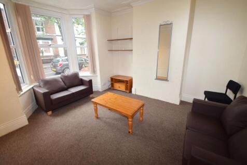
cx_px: 124
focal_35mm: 15
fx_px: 103
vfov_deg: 77.3
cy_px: 82
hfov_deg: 100.4
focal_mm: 10
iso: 800
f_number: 7.1
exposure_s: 1/60
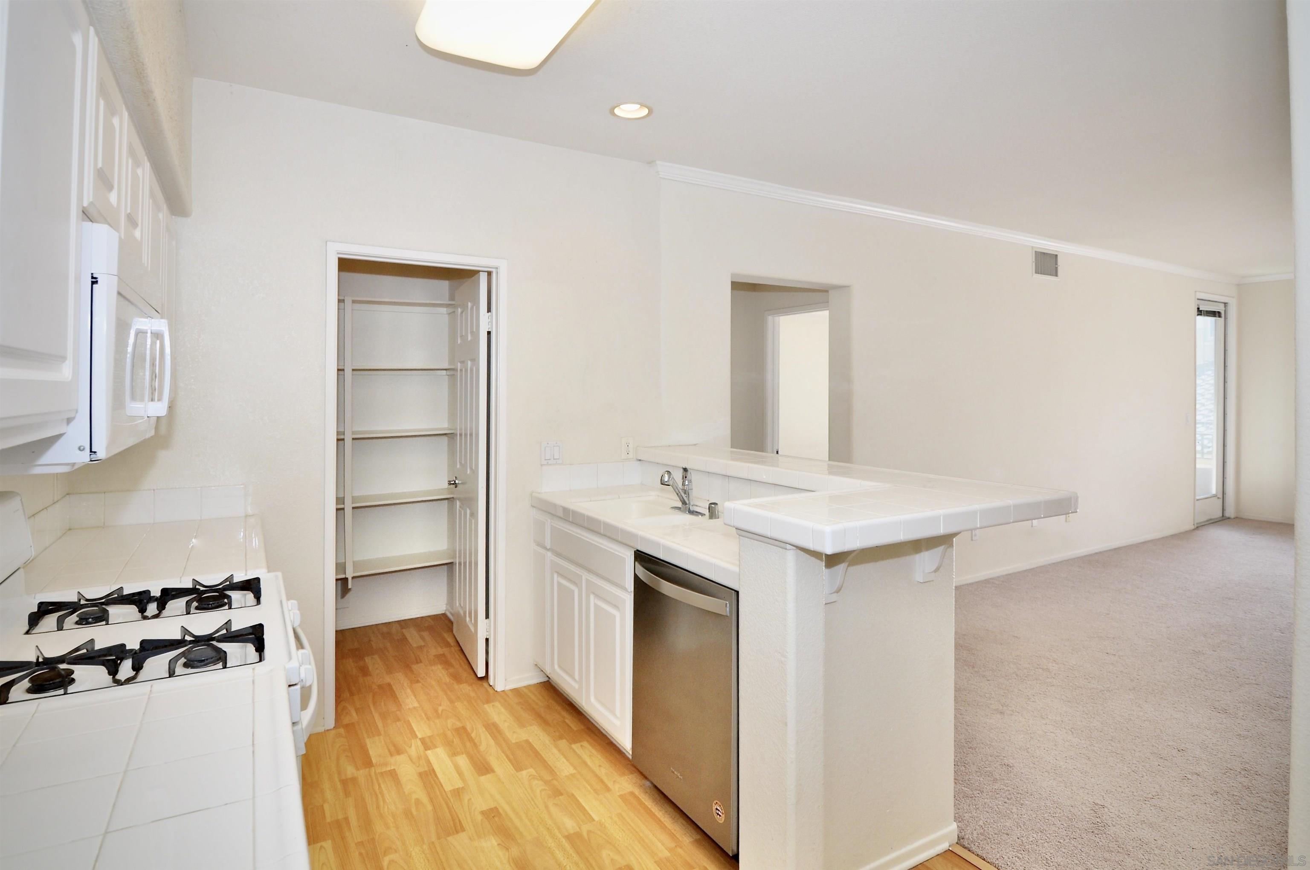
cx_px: 655
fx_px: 600
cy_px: 435
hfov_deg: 95.1
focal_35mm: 16
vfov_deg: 71.9
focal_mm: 11
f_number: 4.5
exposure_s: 1/80
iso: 400
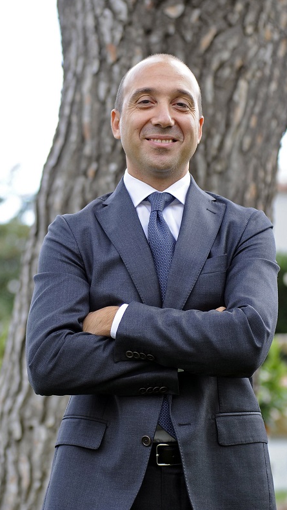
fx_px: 1718
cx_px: 90
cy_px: 255
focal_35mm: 127
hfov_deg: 9.5
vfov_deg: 16.9
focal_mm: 80
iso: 200
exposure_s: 1/320
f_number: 4
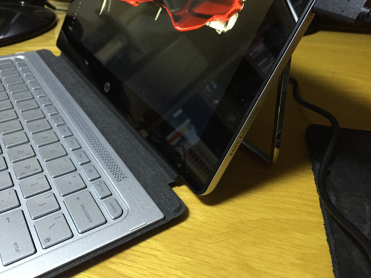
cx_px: 186
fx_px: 311
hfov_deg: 61.7
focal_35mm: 29
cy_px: 139
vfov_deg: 48.2
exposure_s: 1/30
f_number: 2.2
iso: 160
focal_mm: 4.15
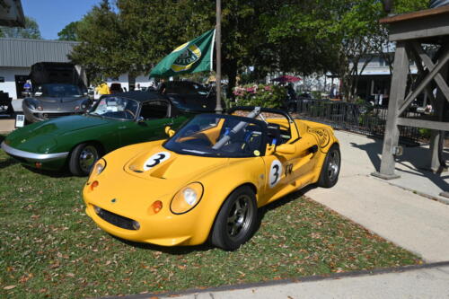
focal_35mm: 28
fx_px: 349
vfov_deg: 46.4
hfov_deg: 65.5
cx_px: 224
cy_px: 150
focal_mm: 28
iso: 100
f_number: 8
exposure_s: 1/500
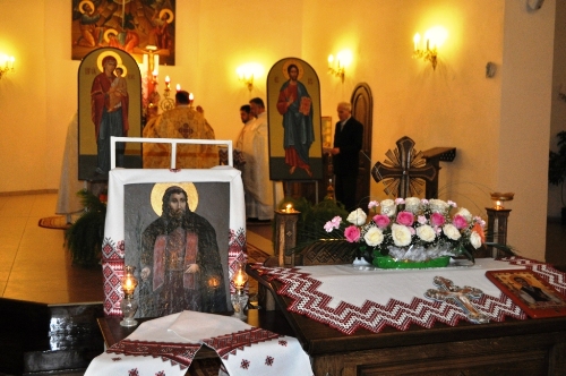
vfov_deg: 30.8
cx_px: 283
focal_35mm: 44
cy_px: 188
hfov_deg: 45.0
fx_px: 683
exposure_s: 1/60
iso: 800
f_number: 4.5
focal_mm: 29
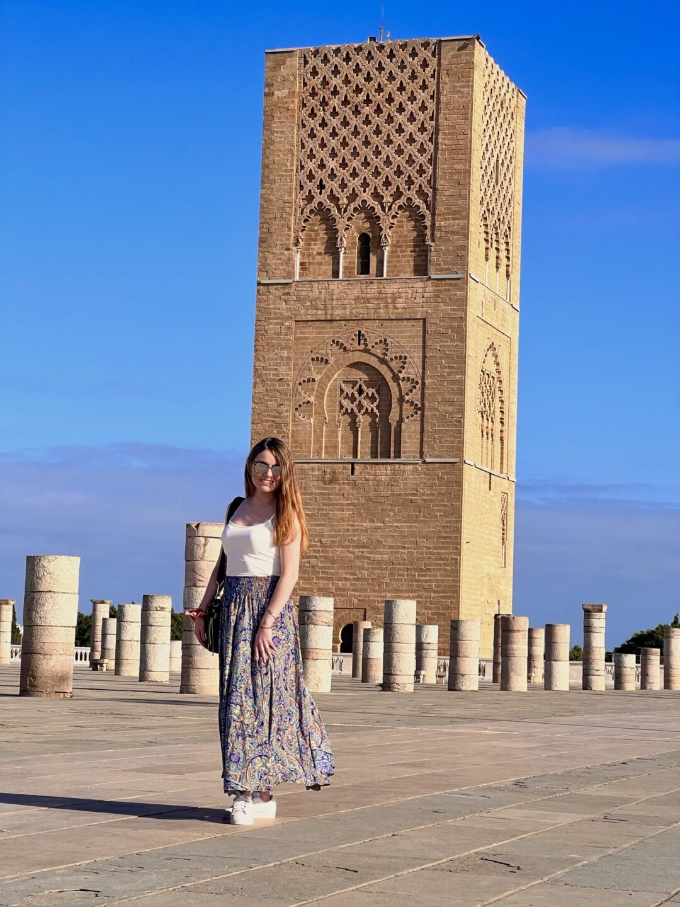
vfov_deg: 25.3
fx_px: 2017
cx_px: 340
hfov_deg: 19.1
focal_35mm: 77
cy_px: 454
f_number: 2.8
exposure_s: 1/927
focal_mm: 9
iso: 32
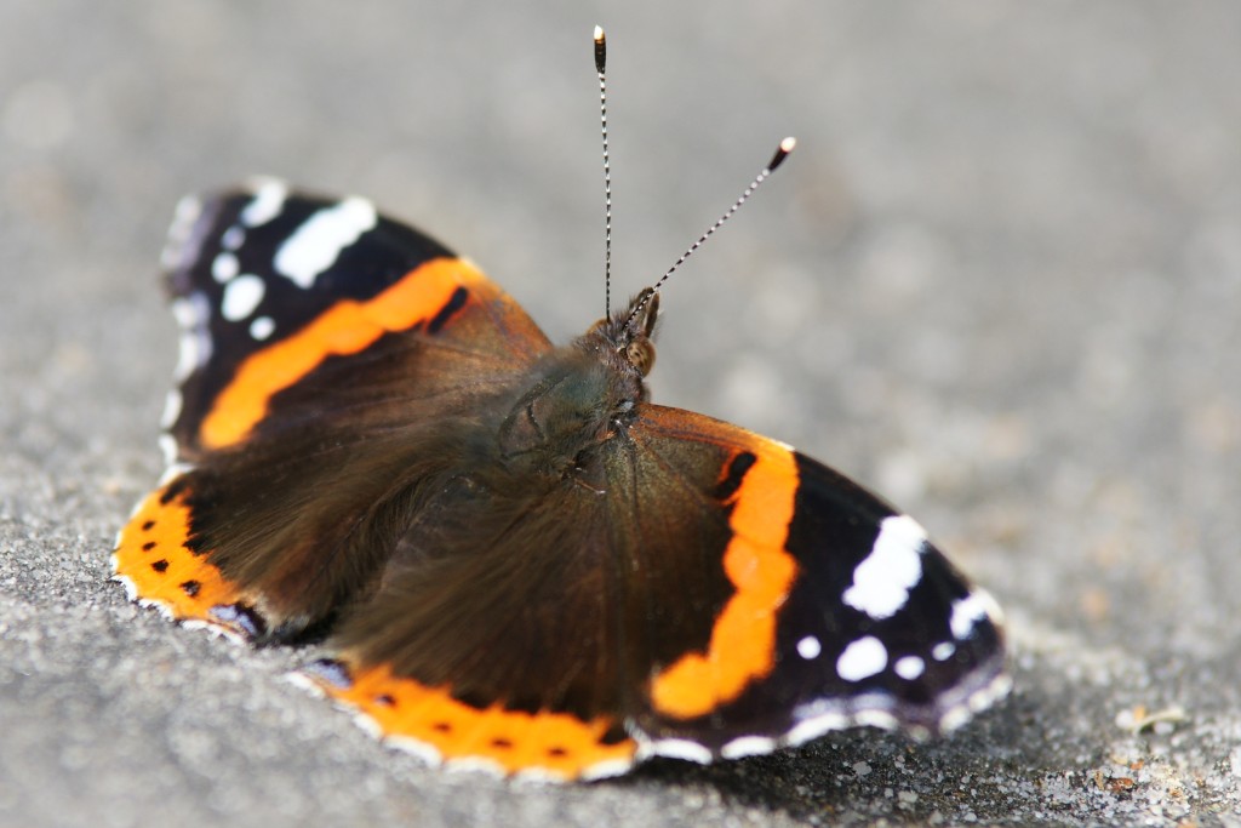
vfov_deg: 4.6
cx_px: 620
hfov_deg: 6.9
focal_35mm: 300
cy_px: 414
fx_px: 10342
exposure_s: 1/400
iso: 200
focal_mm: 200
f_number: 4.5
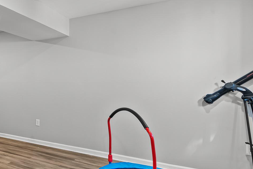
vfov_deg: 46.2
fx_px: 197
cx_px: 7
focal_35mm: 28
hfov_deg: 53.4
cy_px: 99
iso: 250
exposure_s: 1/2
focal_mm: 13
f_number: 7.1
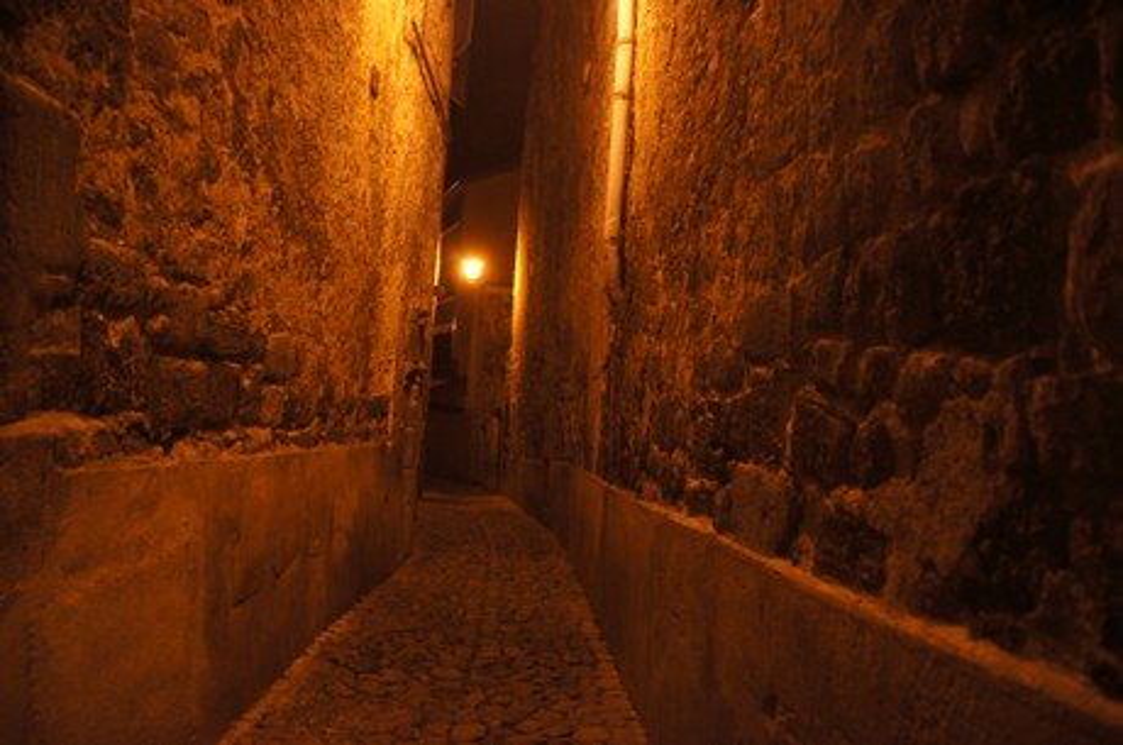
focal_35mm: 27
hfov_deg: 67.5
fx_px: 841
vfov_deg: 47.8
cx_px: 562
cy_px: 372
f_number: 3.5
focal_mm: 18
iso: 1600
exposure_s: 1/20
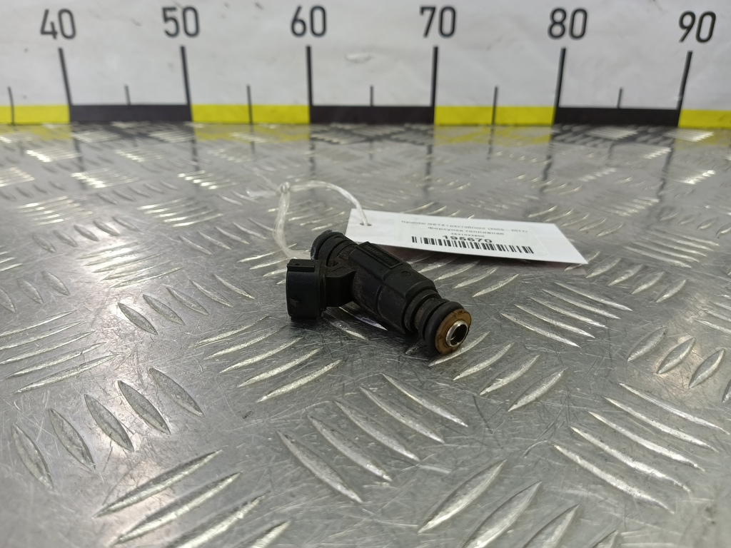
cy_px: 274
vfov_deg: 58.9
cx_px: 366
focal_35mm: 23
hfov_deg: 73.9
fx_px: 486
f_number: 1.6
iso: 123
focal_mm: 4.11
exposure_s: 1/50
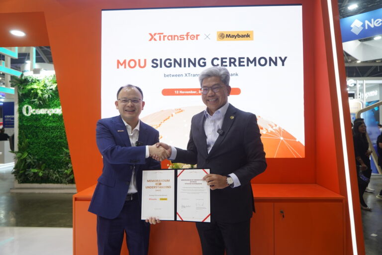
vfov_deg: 53.1
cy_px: 128
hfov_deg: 73.7
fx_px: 255
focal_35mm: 24
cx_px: 191
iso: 640
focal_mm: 24
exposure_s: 1/100
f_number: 4
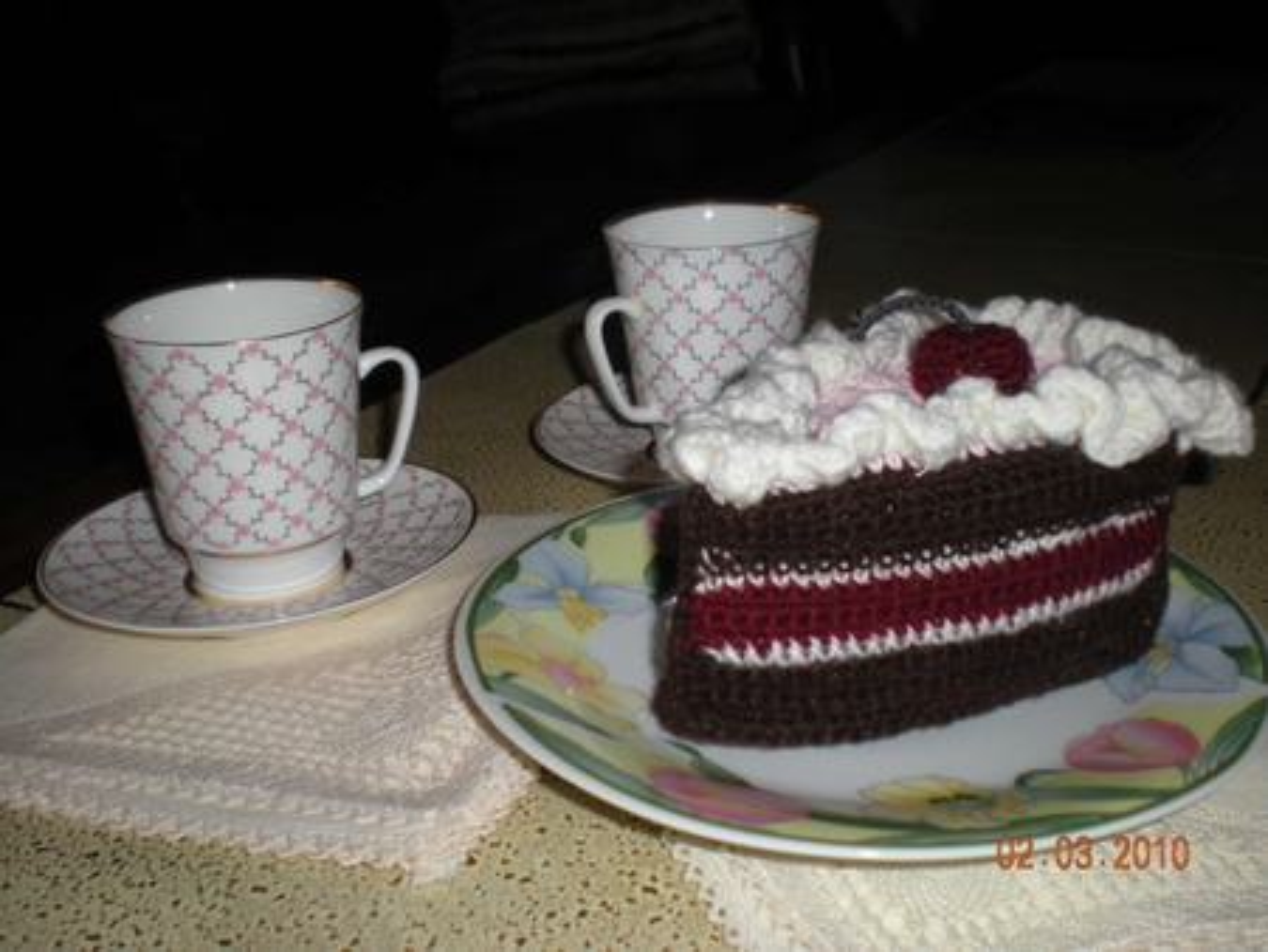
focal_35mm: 44
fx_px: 1613
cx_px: 634
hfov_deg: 42.9
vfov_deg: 32.9
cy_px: 476
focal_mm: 7.4
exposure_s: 1/60
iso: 64
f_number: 3.5
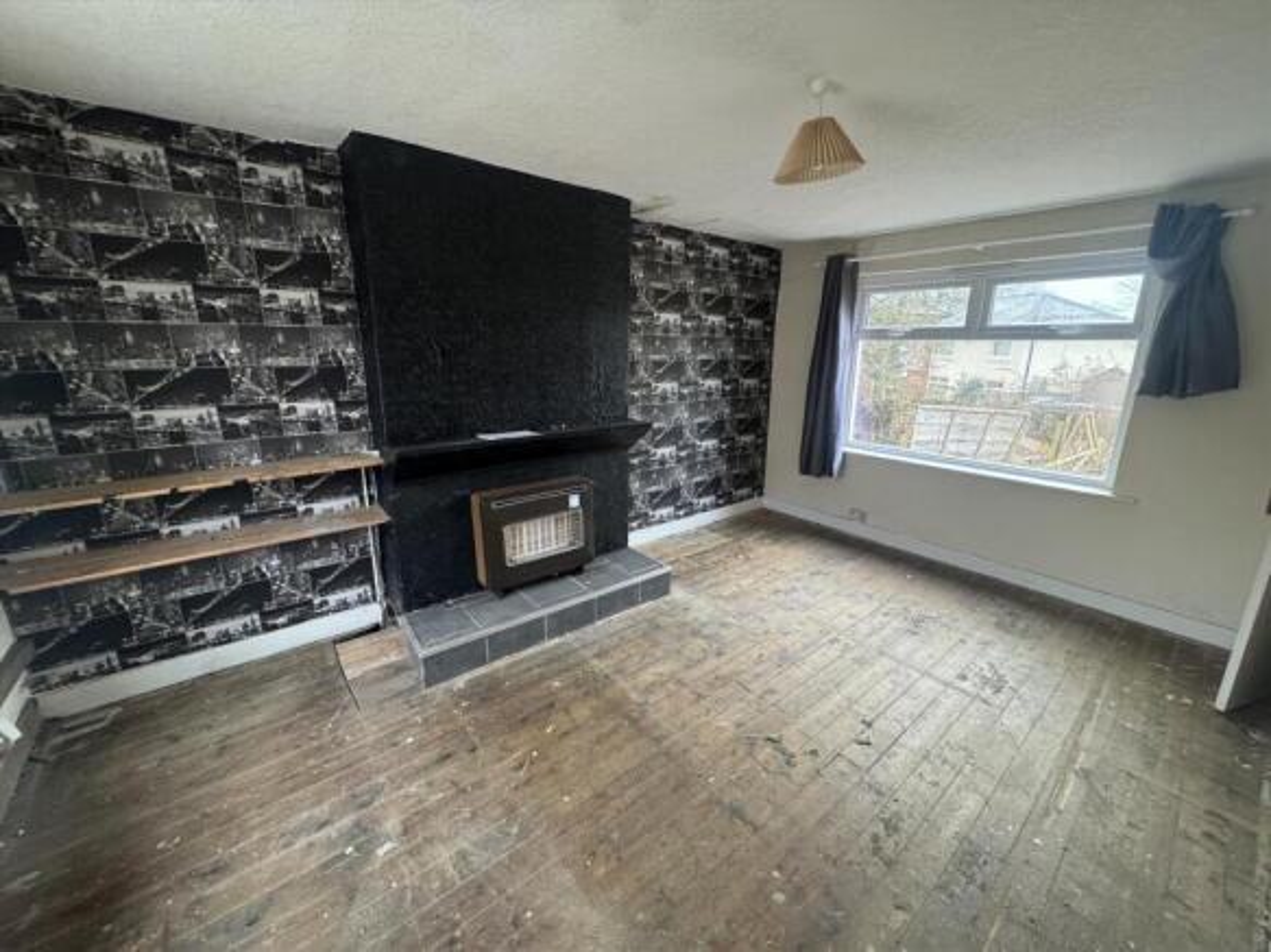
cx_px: 636
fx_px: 514
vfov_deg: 85.7
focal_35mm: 14
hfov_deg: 102.1
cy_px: 476
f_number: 2.2
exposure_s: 1/60
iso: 400
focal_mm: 2.22
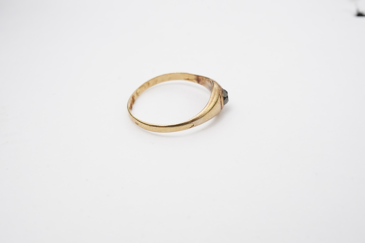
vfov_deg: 29.9
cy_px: 122
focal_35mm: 45
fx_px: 456
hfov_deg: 43.6
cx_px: 182
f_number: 20
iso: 500
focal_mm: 30
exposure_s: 1/100
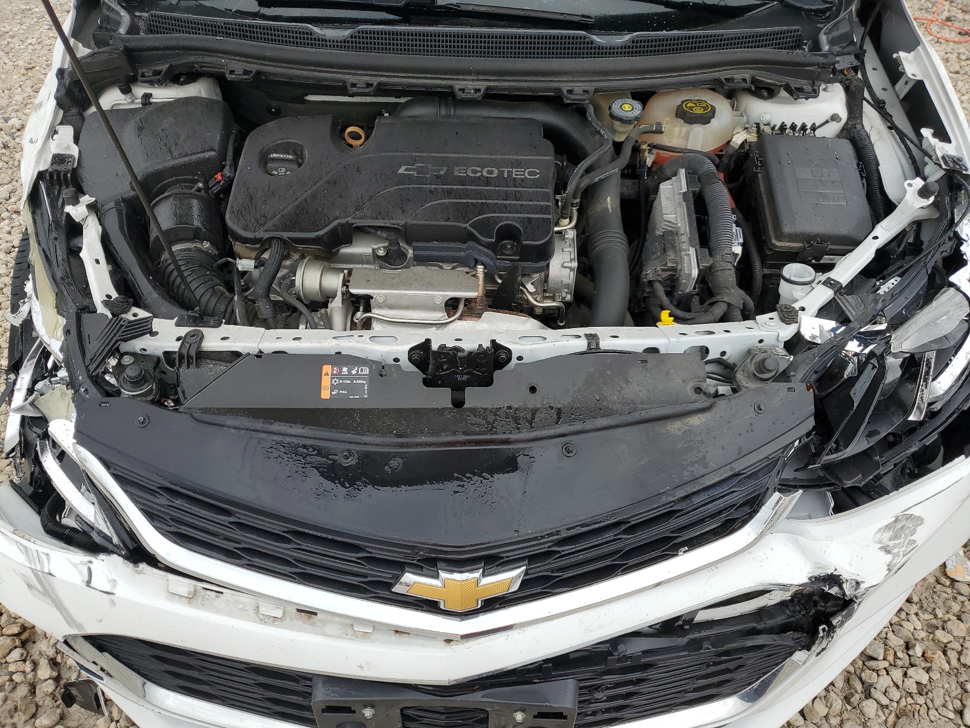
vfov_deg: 53.1
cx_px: 485
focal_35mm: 26
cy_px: 364
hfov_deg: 67.3
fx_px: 729
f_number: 1.5
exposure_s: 1/2000
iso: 50
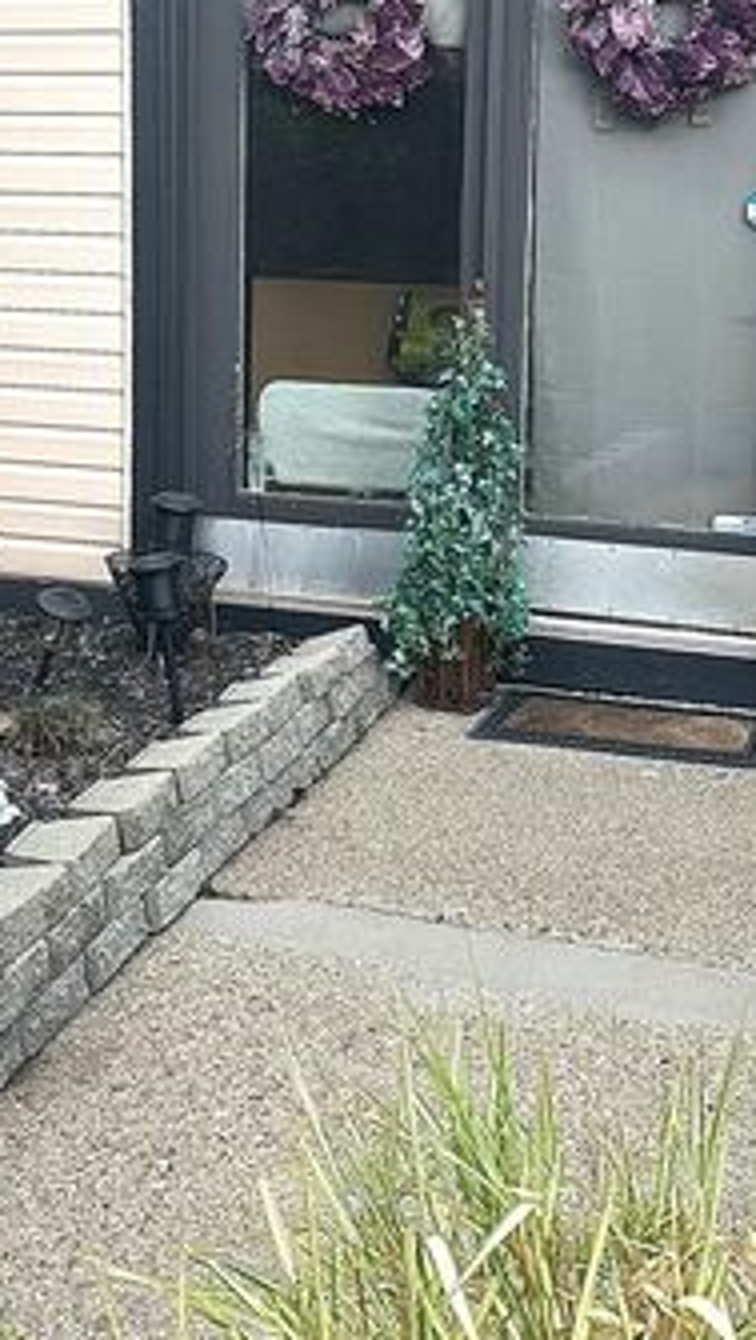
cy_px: 402
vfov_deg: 39.2
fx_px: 1849
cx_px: 308
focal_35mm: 52
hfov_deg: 23.1
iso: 80
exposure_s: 1/312
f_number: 1.78
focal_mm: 6.86
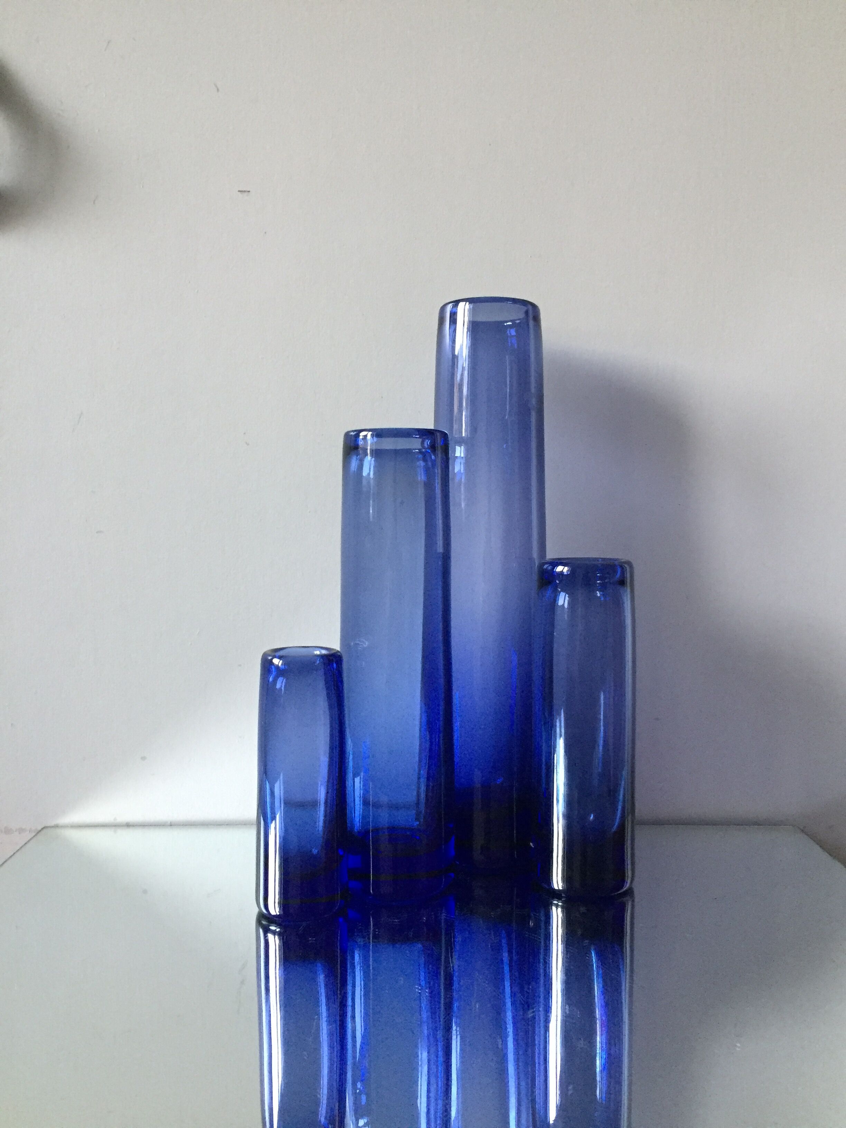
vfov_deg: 61.7
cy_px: 564
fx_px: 945
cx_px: 423
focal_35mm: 29
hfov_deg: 48.2
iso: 250
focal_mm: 4.15
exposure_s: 1/20
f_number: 2.2
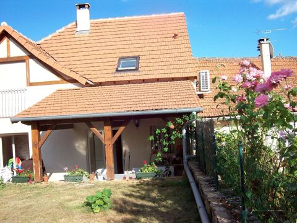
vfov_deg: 39.7
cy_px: 112
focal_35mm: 36
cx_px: 148
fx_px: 309
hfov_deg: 51.4
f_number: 4.8
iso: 80
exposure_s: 1/369
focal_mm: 6
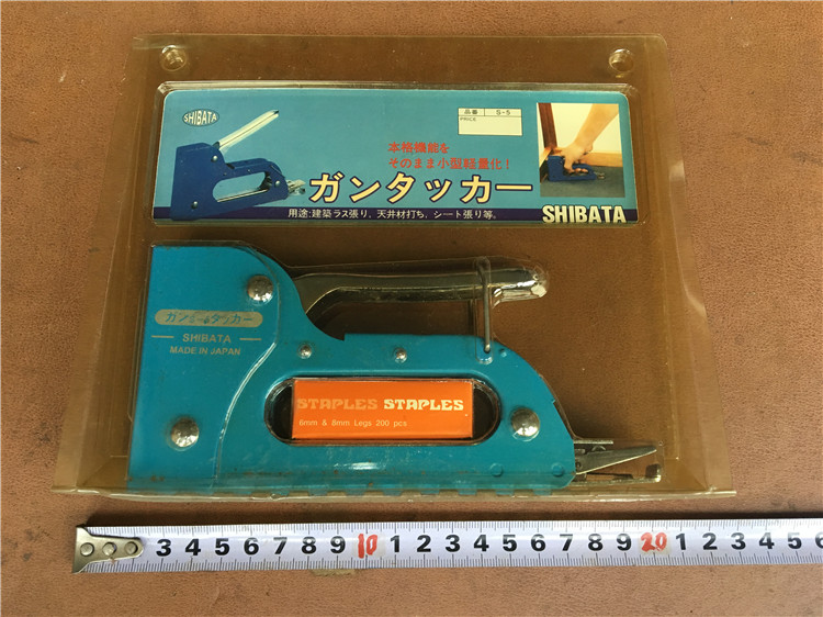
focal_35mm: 29
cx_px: 412
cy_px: 308
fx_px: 689
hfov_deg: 61.7
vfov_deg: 48.2
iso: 125
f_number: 2.2
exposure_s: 1/33
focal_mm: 4.15
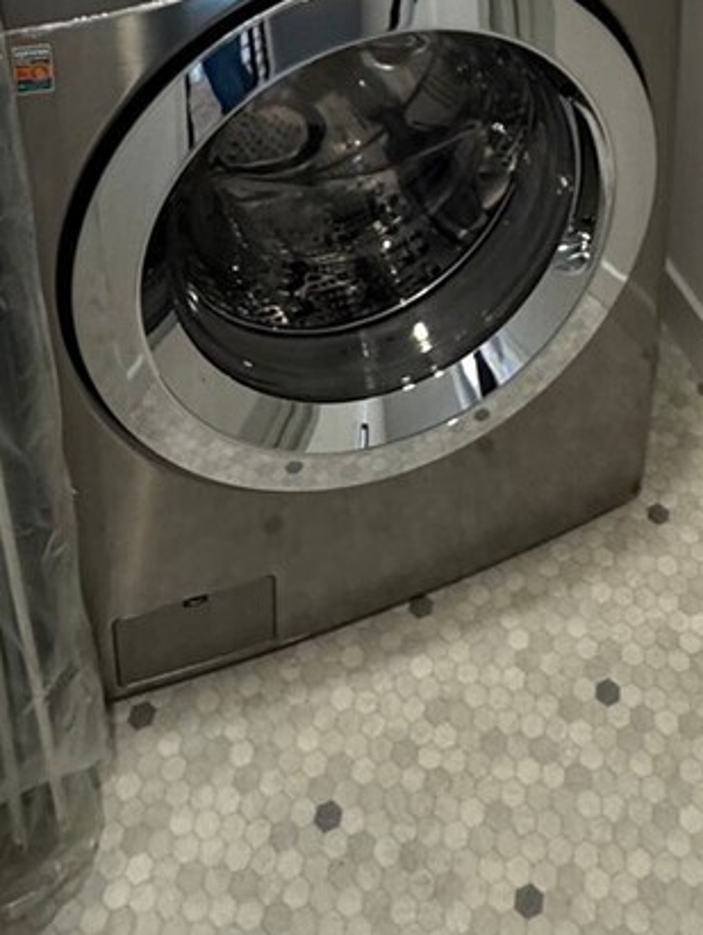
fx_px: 1325
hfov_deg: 29.2
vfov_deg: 29.7
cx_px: 537
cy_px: -332
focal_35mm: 49
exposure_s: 1/60
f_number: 2.2
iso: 250
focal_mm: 2.22
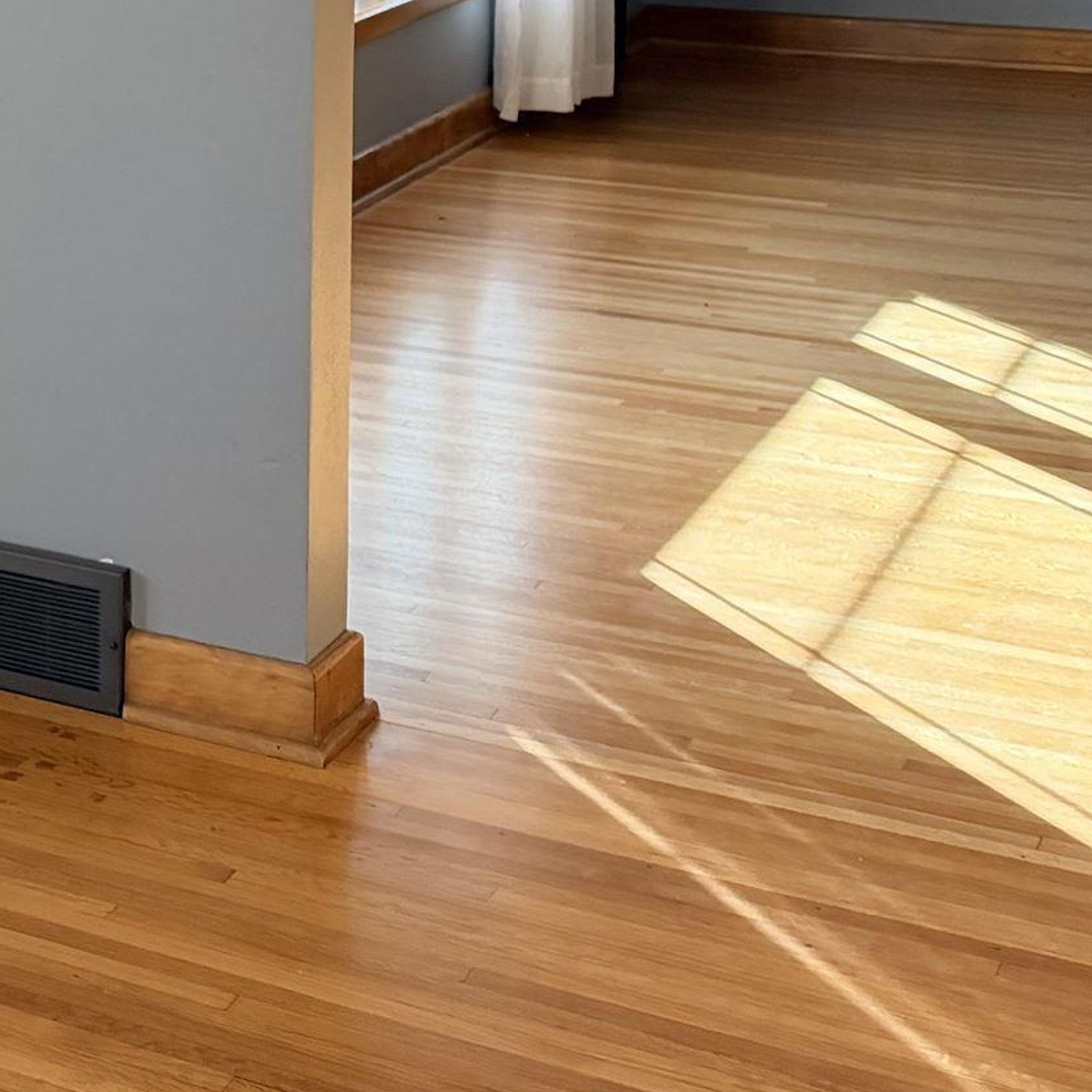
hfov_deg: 17.9
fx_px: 2784
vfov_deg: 21.5
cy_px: 12
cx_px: -855
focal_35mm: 78
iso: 200
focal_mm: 6.76
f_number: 1.78
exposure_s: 1/150
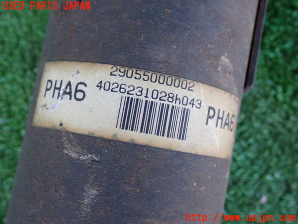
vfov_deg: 32.9
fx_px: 379
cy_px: 112
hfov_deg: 42.9
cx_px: 149
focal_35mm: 44
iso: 400
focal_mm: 7.84
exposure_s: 1/40
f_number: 2.9
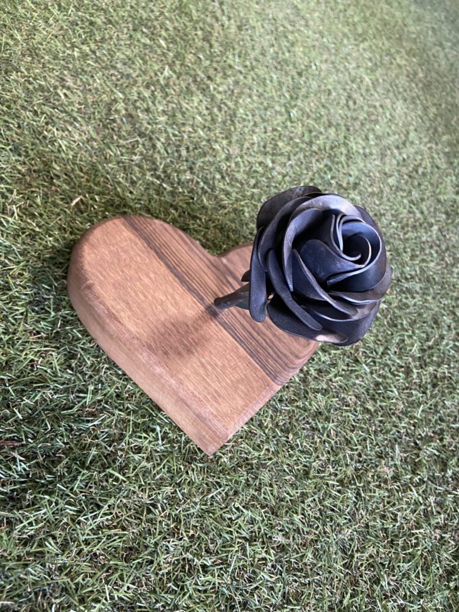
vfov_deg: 67.3
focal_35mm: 26
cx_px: 230
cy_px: 306
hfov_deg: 53.1
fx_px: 460
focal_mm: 4.25
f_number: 1.8
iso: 500
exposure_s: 1/50
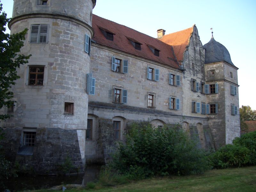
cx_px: 128
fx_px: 259
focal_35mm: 35
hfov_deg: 52.6
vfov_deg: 40.7
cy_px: 96
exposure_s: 1/80
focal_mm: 5.8
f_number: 2.6
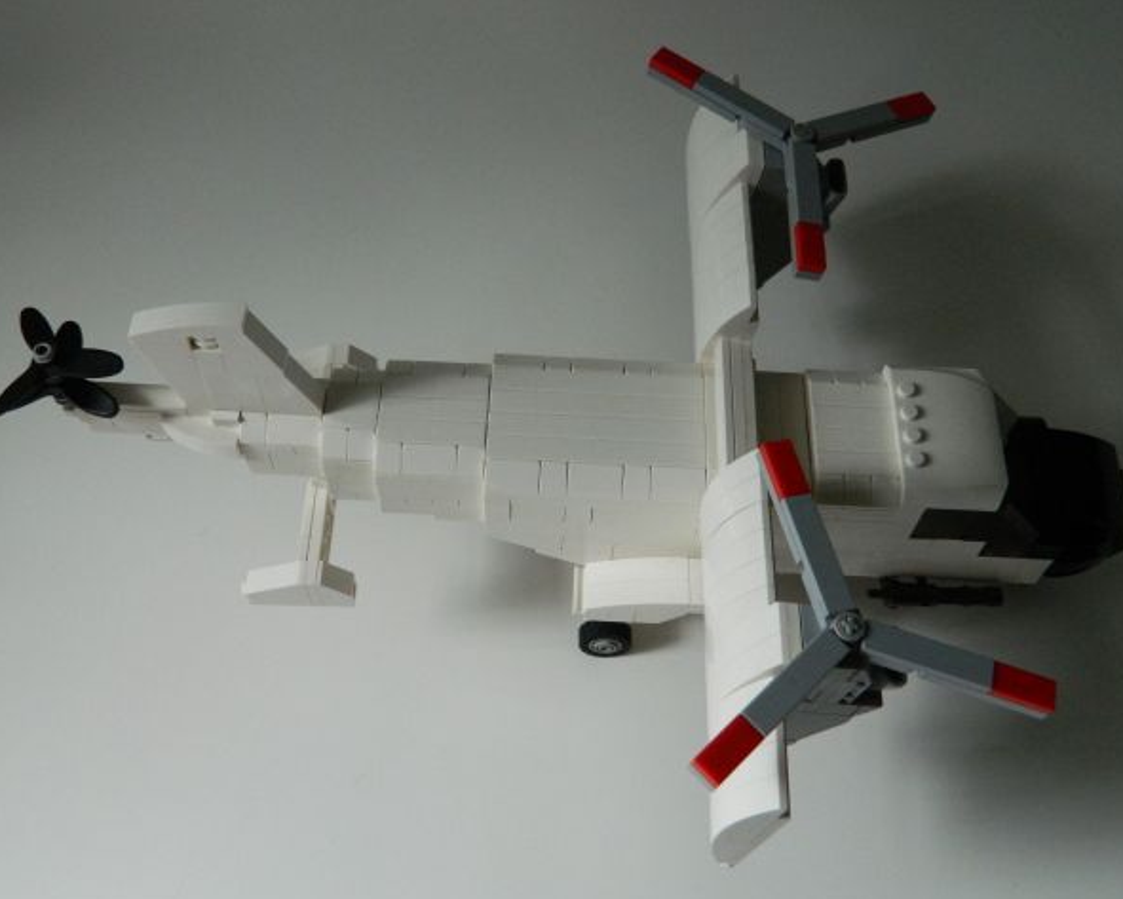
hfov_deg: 49.1
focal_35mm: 37
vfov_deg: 40.1
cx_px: 568
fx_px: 1230
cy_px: 454
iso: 400
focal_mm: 6.2
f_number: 3.3
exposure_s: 1/200
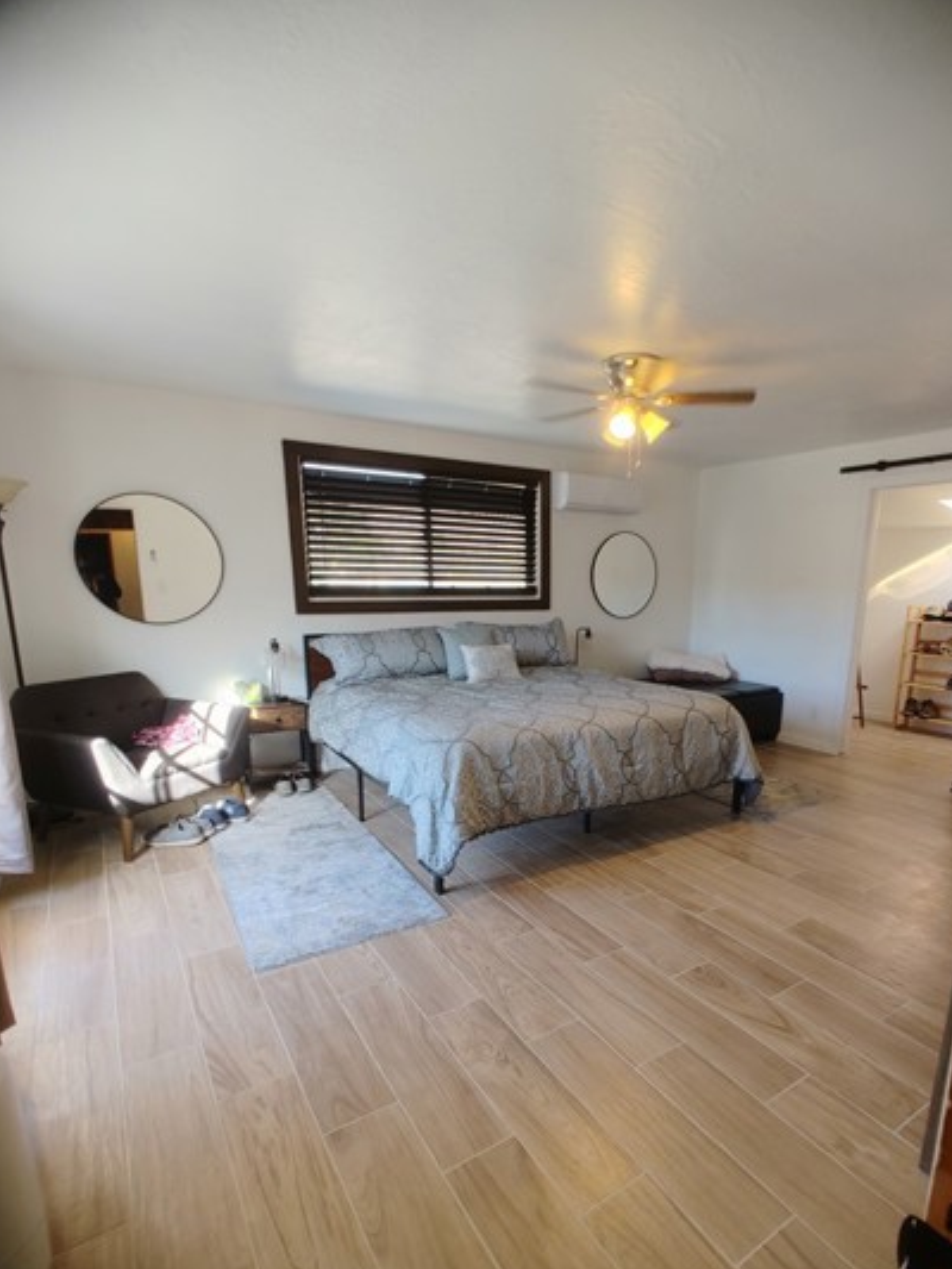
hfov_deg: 71.2
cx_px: 550
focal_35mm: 18
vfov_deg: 87.3
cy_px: 719
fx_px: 660
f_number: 1.9
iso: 100
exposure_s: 1/40
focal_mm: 1.78
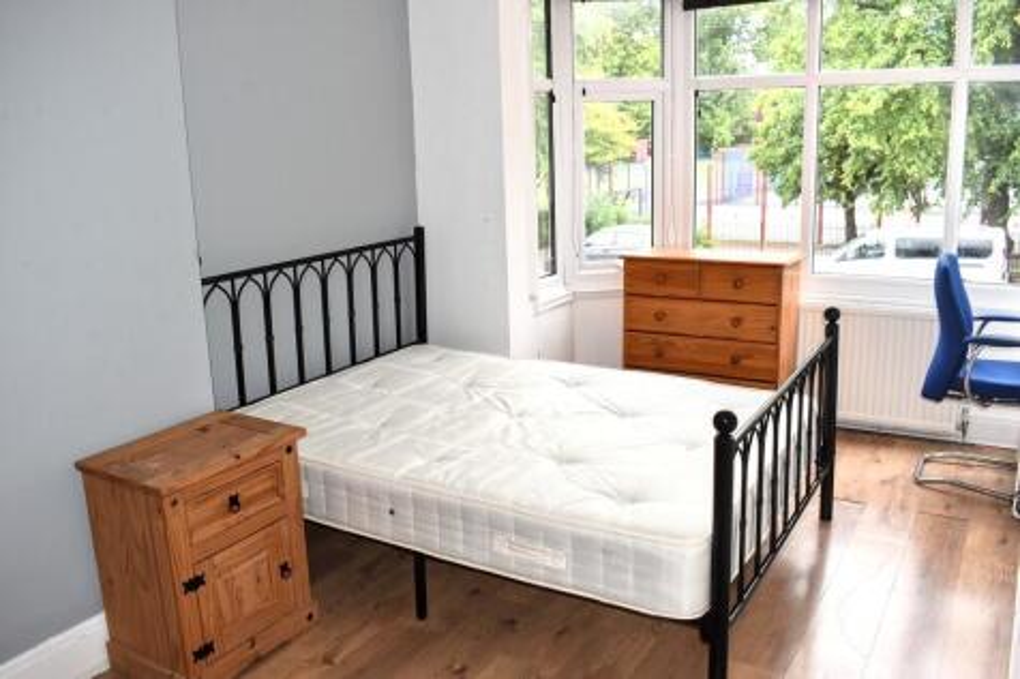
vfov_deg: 43.6
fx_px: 850
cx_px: 510
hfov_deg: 61.9
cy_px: 340
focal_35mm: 30
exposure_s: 1/125
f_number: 5.6
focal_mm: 20
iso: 360
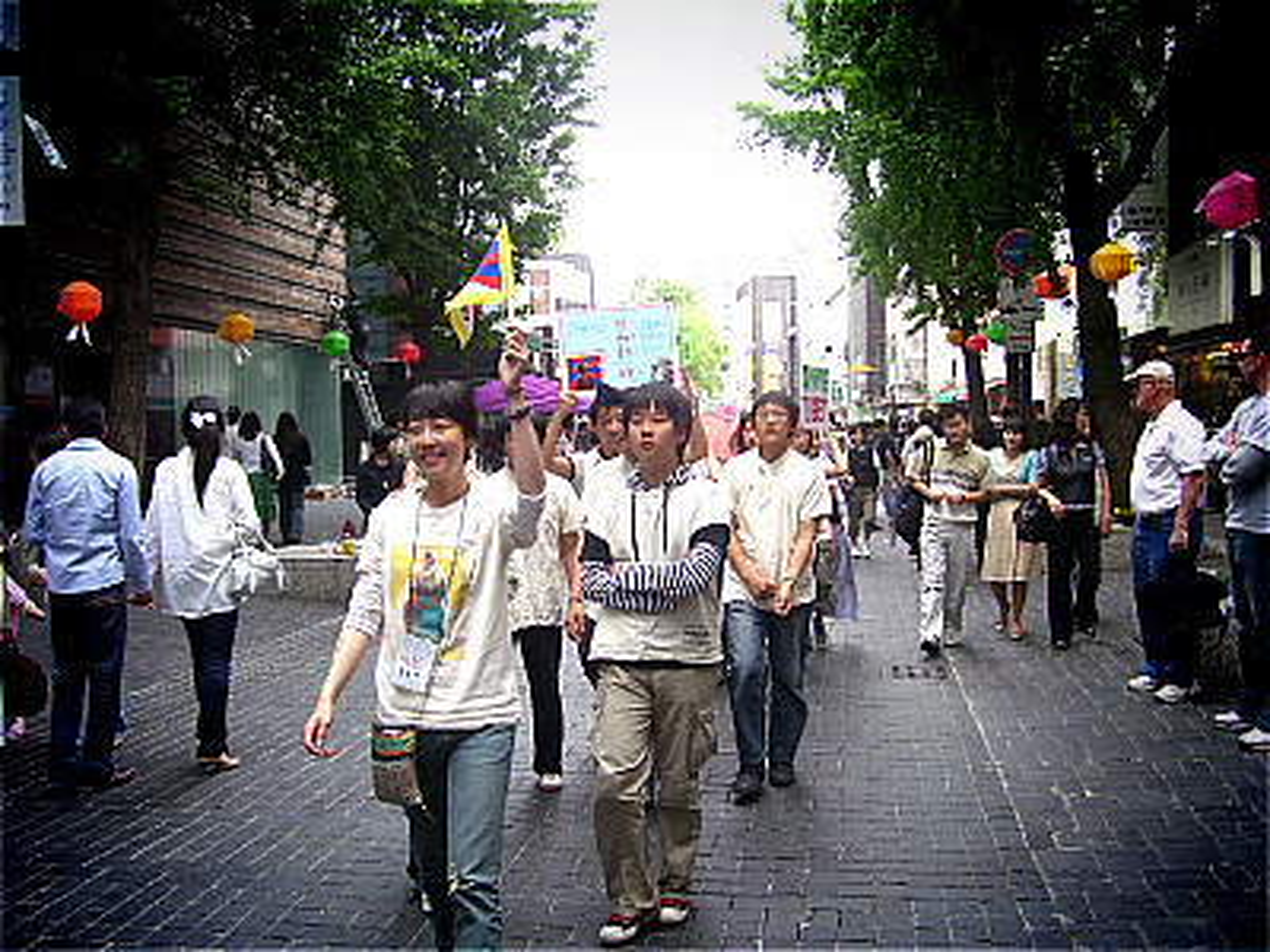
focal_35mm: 34
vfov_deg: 41.8
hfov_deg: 54.0
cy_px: 476
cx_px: 635
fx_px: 1247
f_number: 2.7
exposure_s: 1/180
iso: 80
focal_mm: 5.6
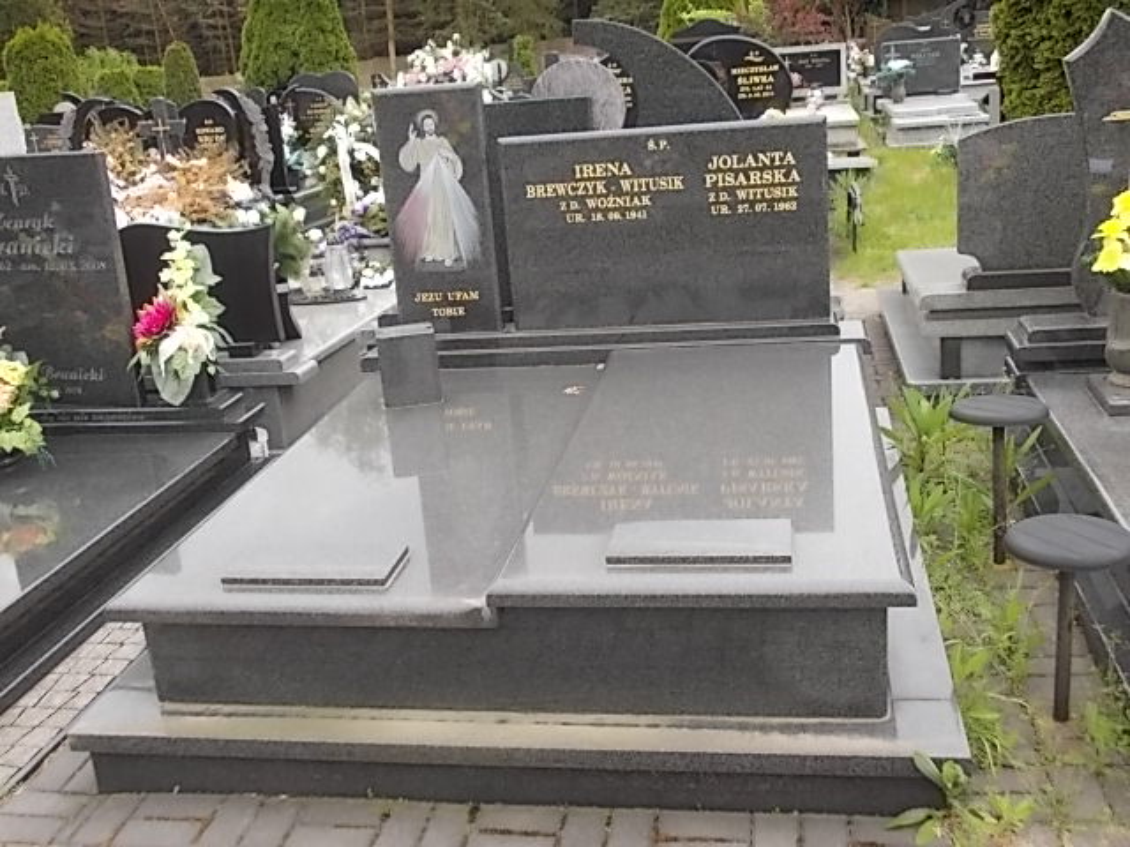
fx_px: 1240
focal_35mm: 38
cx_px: 565
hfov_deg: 49.0
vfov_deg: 37.7
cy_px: 424
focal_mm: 5.3
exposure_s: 1/160
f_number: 3.1
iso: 80
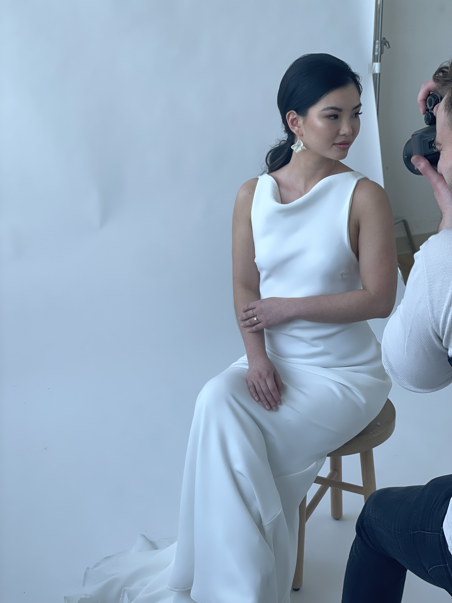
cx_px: 226
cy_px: 302
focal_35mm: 52
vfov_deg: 36.8
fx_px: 905
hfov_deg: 28.0
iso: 25
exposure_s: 1/122
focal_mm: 6
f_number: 2
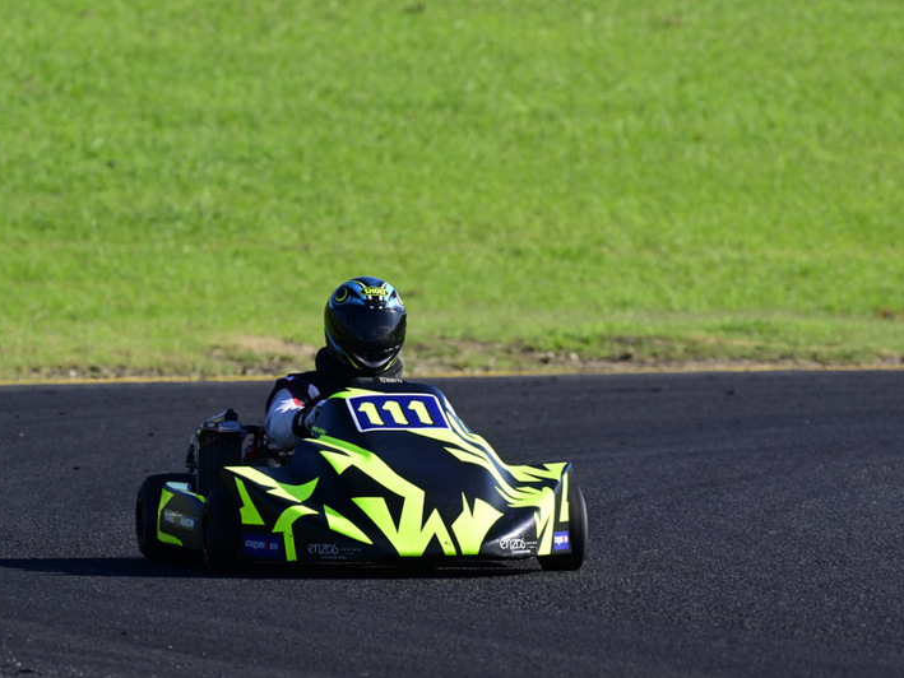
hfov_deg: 3.0
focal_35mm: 651
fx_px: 17004
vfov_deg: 2.3
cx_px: 478
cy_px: 339
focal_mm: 600
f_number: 11
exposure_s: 1/640
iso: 640
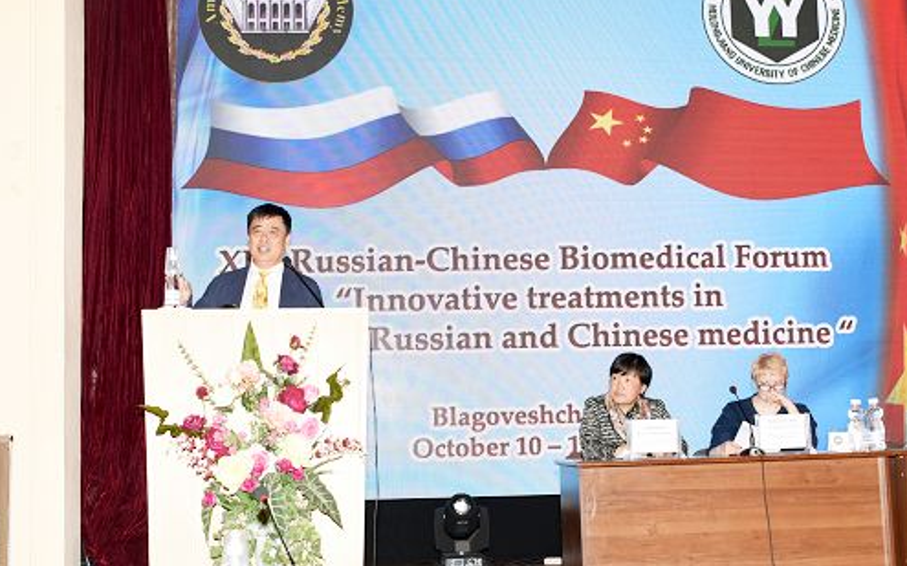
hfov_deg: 54.0
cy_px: 286
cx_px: 454
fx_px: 890
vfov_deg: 35.3
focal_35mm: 36
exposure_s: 1/60
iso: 1100
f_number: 6.3
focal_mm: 35
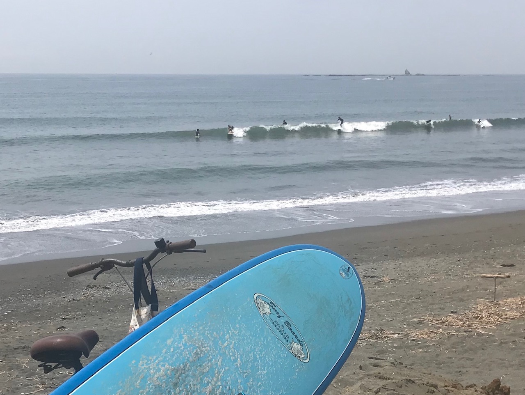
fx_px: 425
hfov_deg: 63.4
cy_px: 198
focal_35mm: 28
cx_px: 262
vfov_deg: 49.8
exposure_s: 1/4167
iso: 20
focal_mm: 3.99
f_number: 1.8
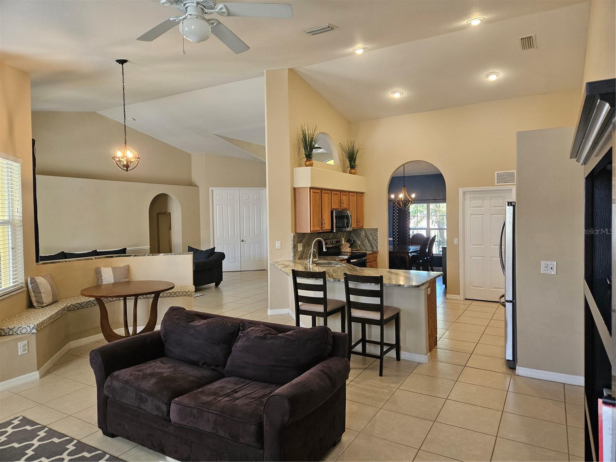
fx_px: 409
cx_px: 308
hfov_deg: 73.9
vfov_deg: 58.9
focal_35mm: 23
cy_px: 231
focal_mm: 5.4
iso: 320
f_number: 1.8
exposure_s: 1/120
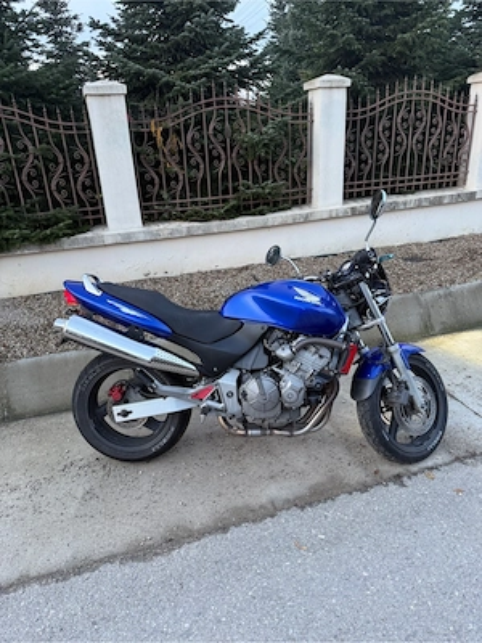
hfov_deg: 56.8
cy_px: 322
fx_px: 446
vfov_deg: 71.6
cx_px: 241
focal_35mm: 24
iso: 200
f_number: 1.78
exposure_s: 1/79
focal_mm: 6.76
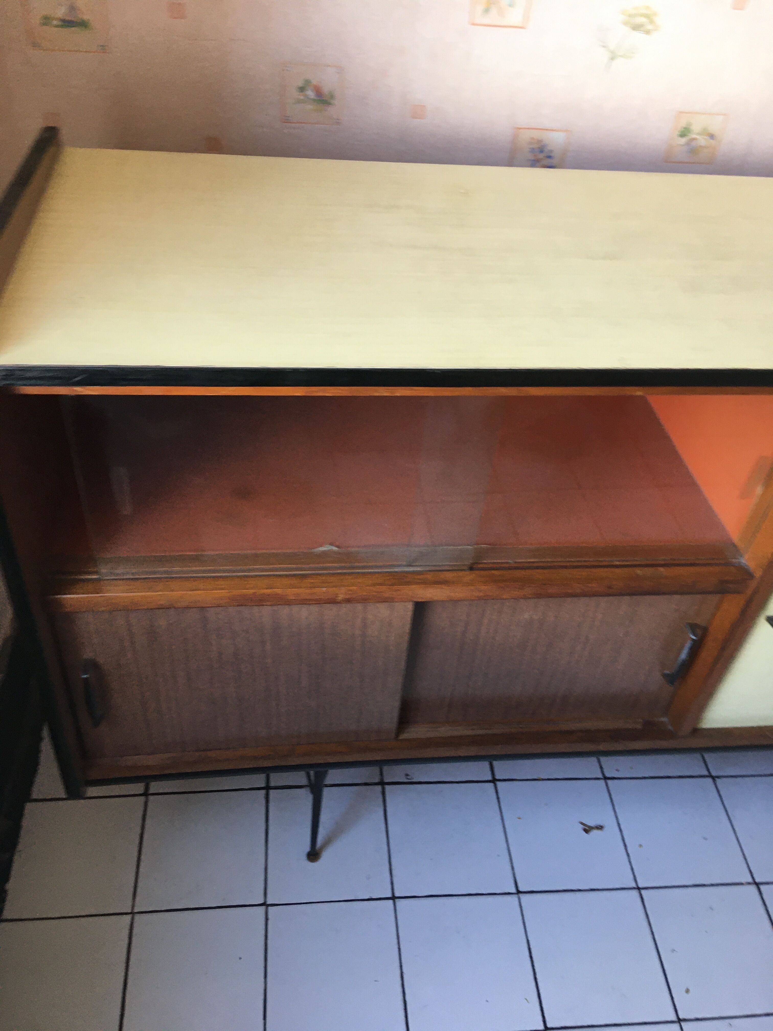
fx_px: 863
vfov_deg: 61.7
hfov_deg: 48.2
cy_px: 516
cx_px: 386
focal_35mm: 29
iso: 50
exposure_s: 1/33
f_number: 2.2
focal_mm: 4.15
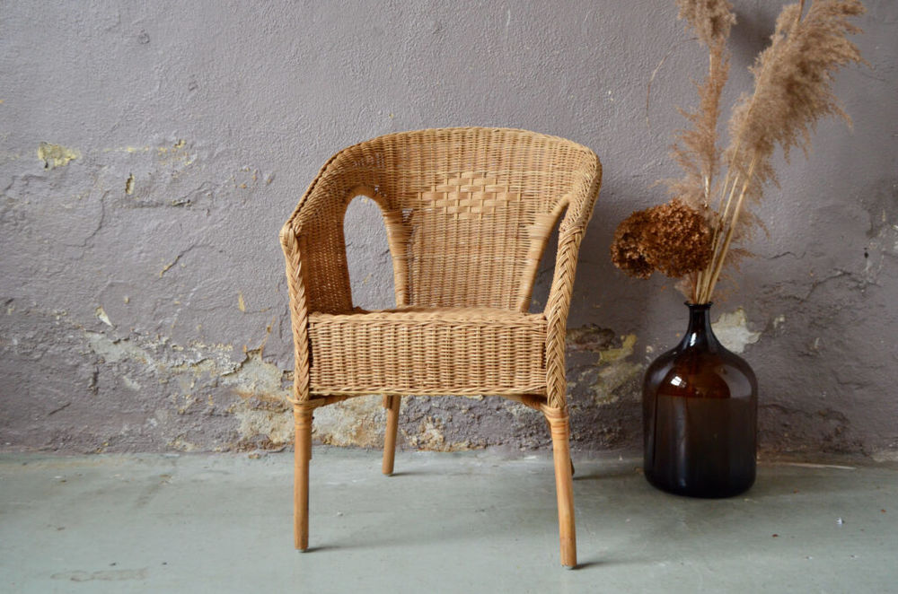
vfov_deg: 31.7
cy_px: 297
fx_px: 1045
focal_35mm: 42
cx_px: 449
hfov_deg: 46.5
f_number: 5
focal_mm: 28
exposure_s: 1/100
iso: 1250
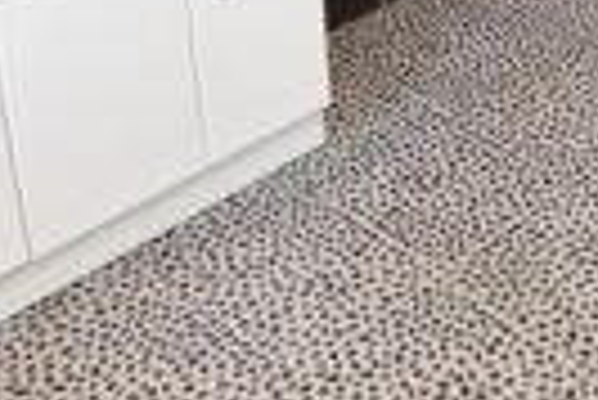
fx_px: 1231
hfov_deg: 25.9
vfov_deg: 16.5
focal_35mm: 74
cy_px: -231
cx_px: 605
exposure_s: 1/100
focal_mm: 10
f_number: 5
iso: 800
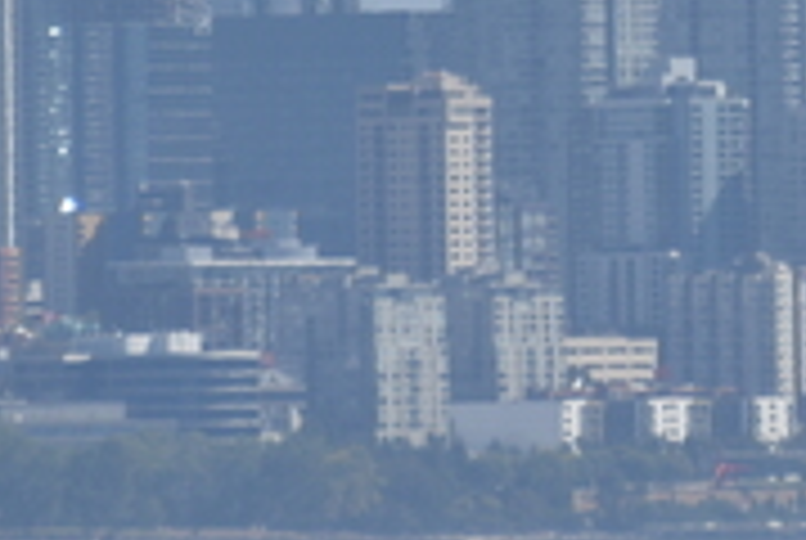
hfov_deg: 1.0
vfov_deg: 0.6
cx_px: 1004
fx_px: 48013
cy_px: 0
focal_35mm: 2141
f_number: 6.3
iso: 100
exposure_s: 1/640
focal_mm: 300
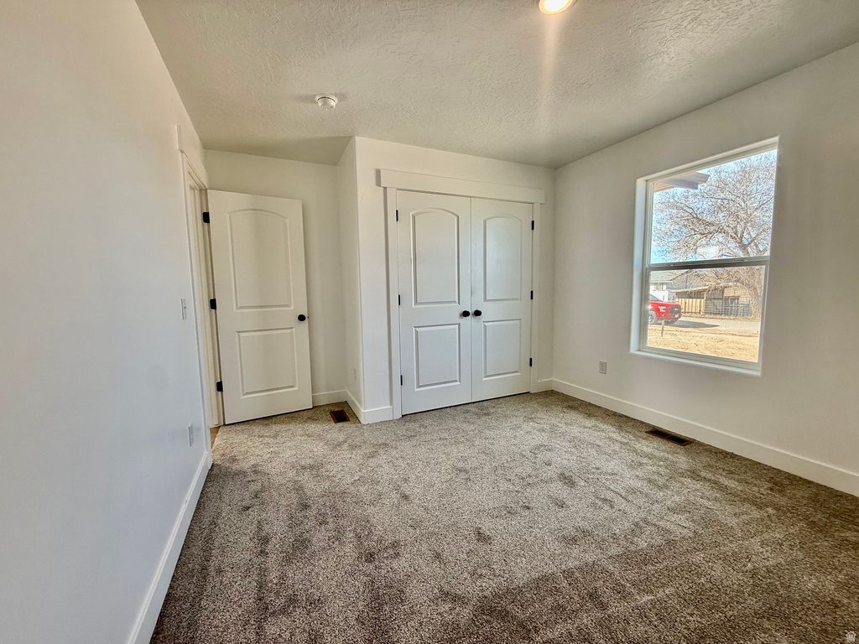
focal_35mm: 14
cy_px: 322
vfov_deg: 85.7
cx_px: 430
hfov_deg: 102.1
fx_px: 347
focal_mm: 2.22
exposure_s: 1/120
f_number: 2.2
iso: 64
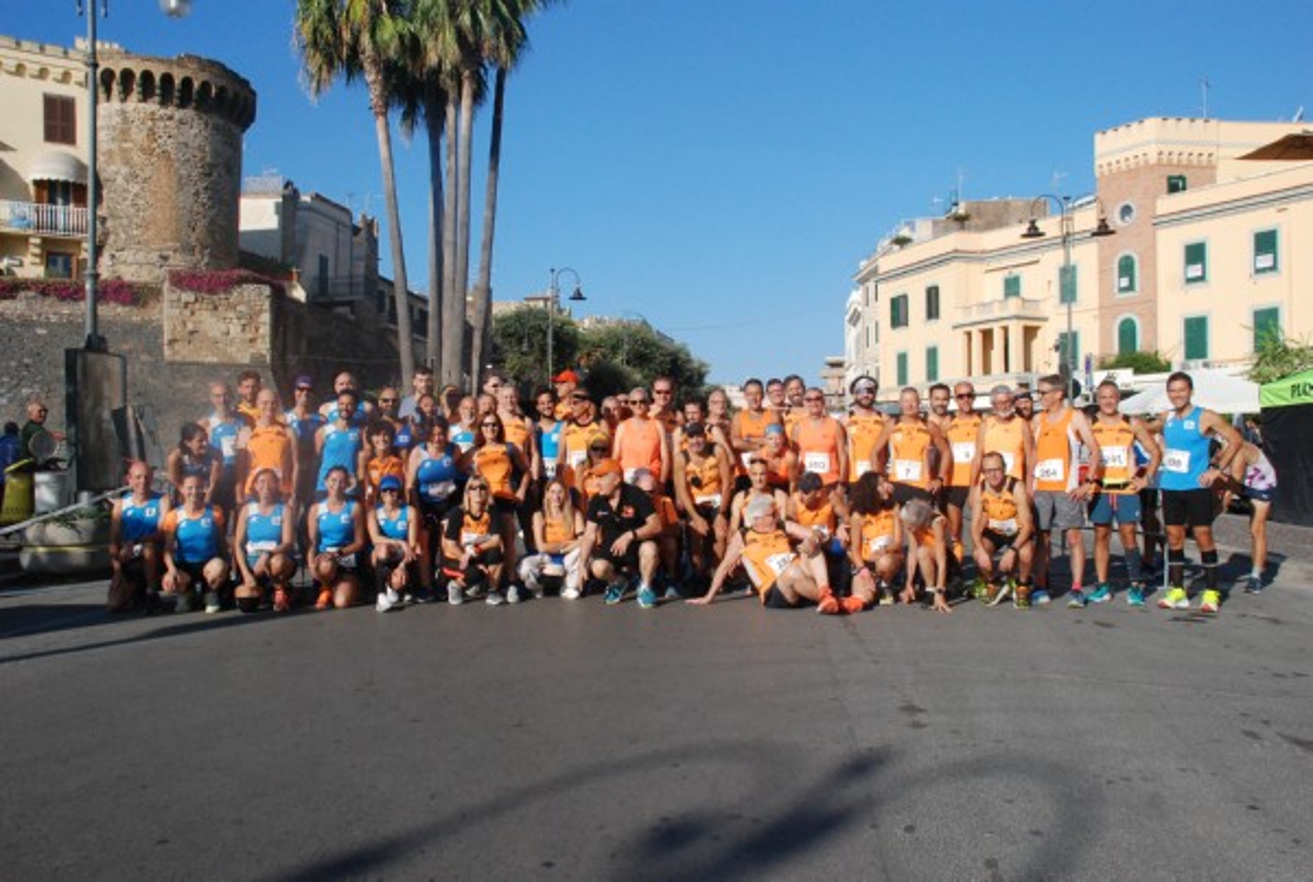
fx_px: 1206
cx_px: 656
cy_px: 441
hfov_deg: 57.1
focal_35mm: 33
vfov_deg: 40.2
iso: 1000
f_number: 8
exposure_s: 1/2000
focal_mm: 22
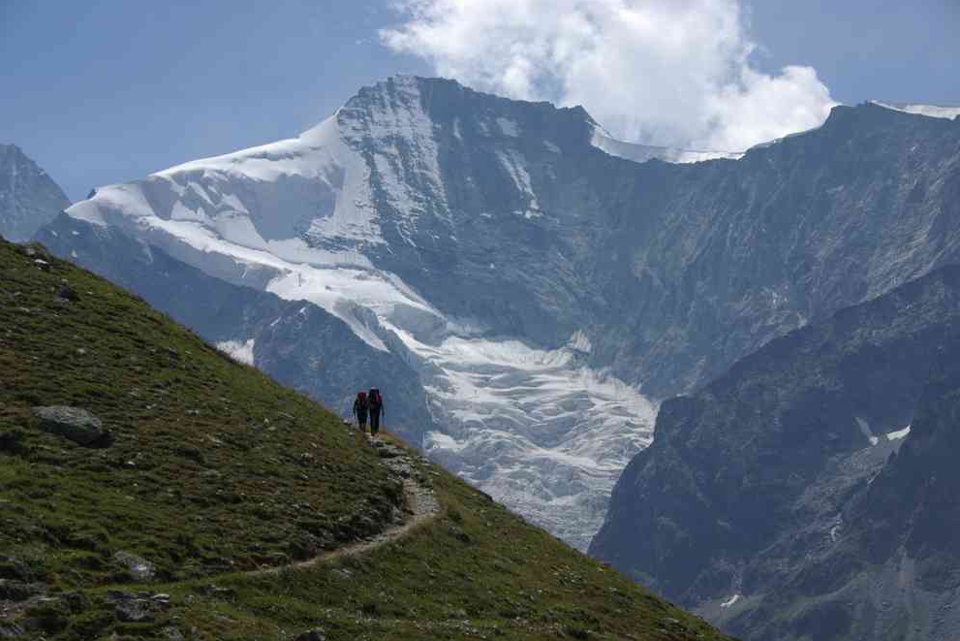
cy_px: 321
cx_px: 484
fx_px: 2627
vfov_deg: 13.9
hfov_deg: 20.7
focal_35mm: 99
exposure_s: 1/350
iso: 100
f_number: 9.5
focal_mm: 65
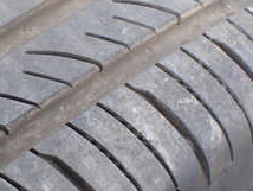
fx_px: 615
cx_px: -20
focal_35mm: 84
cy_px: 83
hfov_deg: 22.1
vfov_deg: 17.6
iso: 100
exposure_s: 1/160
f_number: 3.2
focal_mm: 5.4
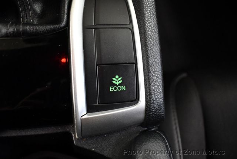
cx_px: 118
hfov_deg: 53.1
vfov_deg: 36.9
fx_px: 237
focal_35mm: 36
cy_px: 80
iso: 3200
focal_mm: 18
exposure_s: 1/100
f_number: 3.5
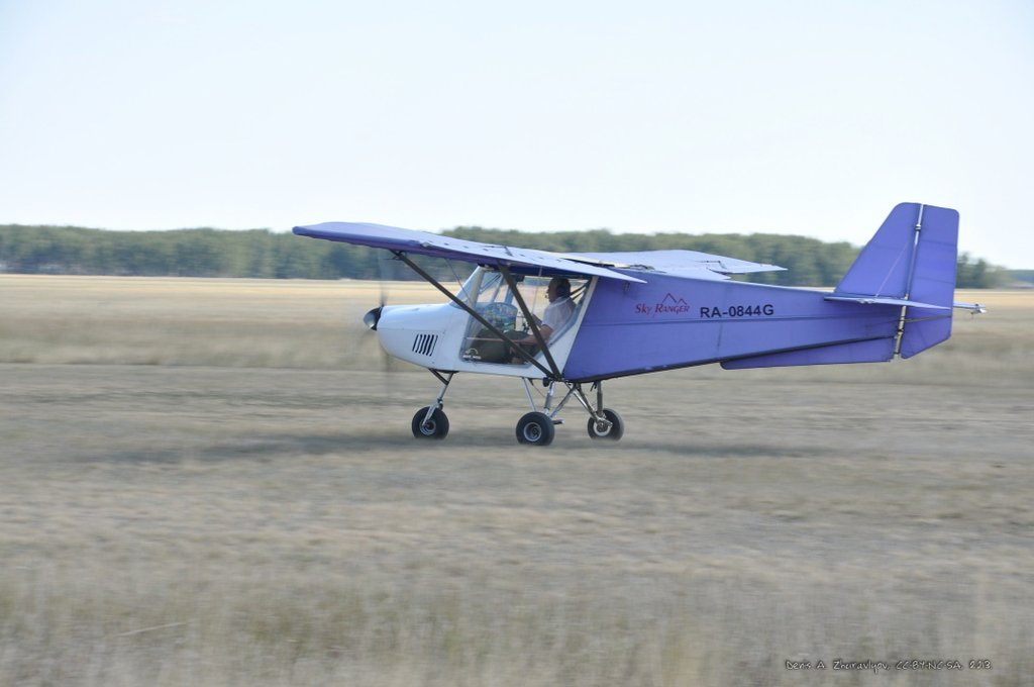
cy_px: 344
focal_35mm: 105
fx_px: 3012
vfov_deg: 13.0
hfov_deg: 19.5
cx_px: 517
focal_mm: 70
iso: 200
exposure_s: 1/100
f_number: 8
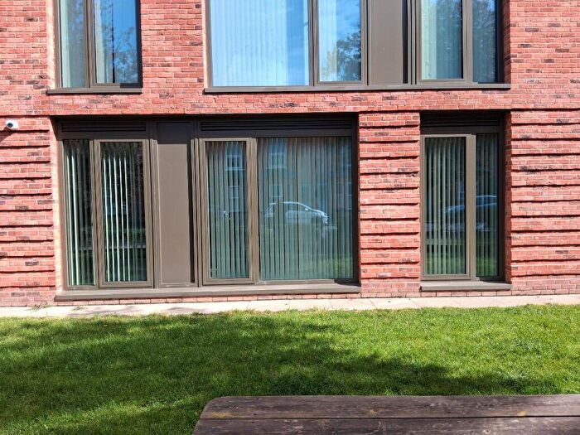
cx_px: 290
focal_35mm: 26
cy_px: 218
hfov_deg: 67.3
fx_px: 436
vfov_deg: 53.1
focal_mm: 3.98
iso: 25
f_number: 1.8
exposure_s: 1/264
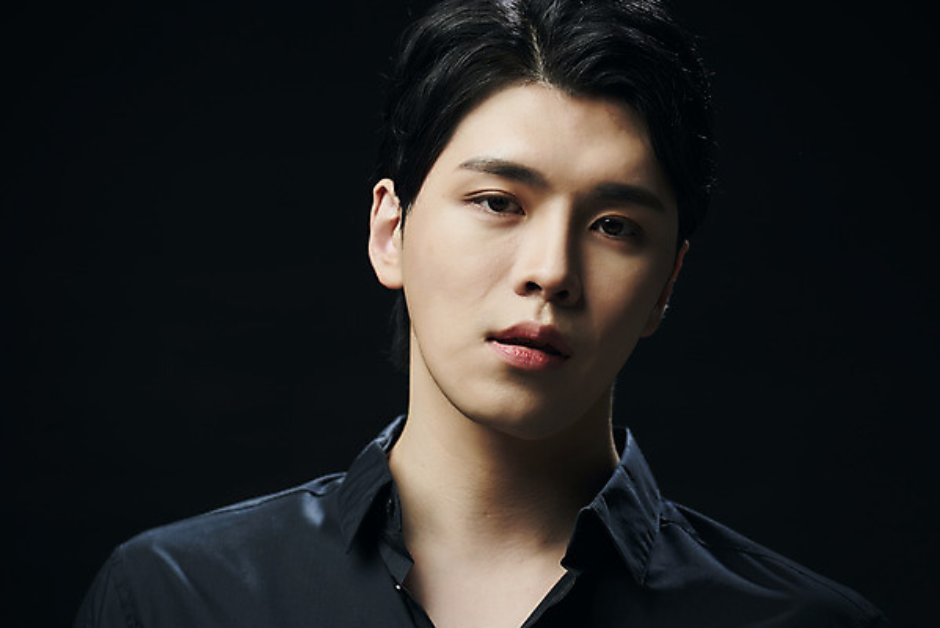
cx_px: 470
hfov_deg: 10.3
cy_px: 314
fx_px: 5224
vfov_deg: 6.9
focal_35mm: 200
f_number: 4
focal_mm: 200
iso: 64
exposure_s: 1/125
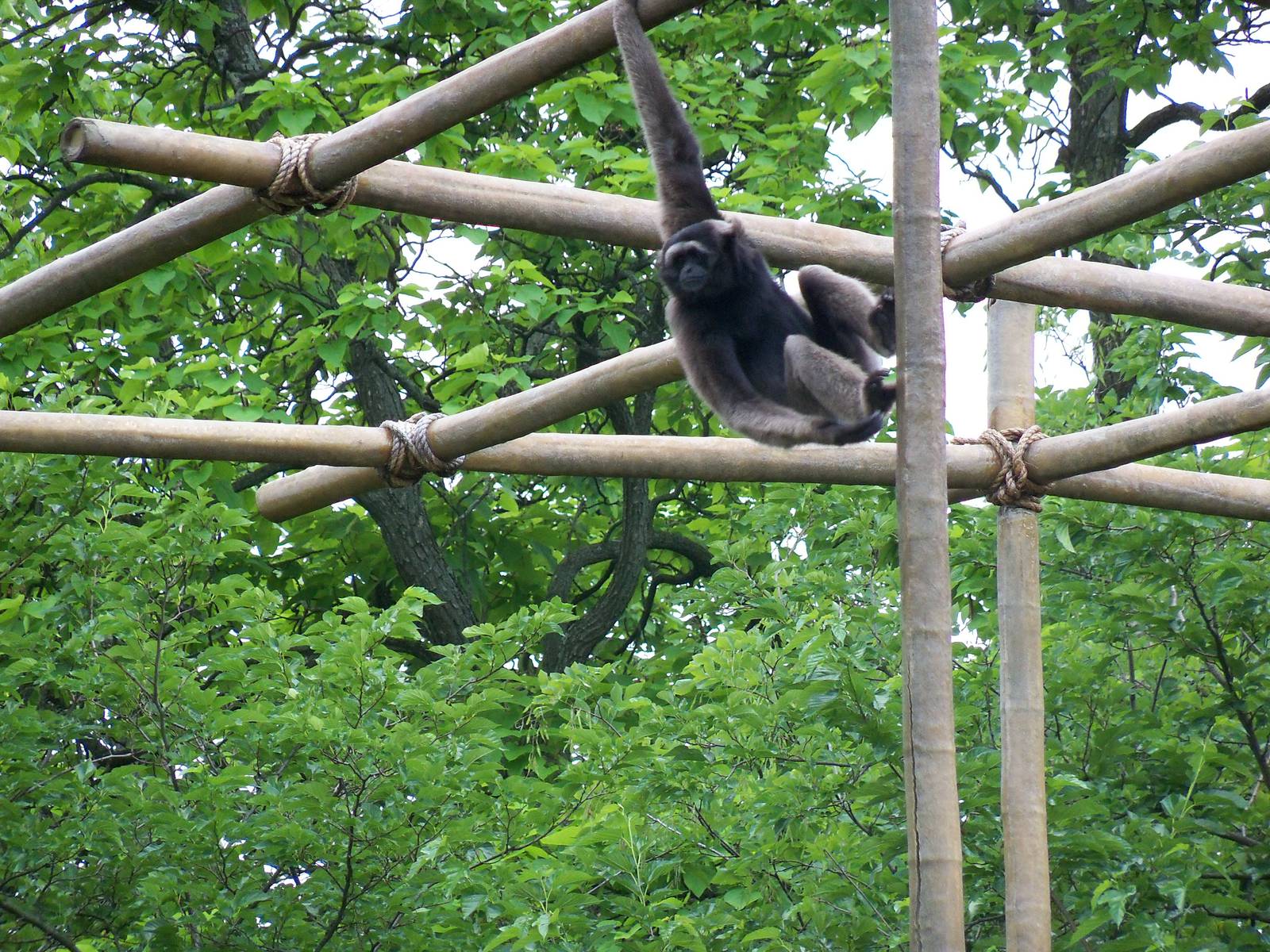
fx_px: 10493
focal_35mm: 286
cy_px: 476
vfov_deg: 5.2
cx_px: 635
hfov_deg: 6.9
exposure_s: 1/500
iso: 250
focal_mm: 50.6
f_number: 4.5
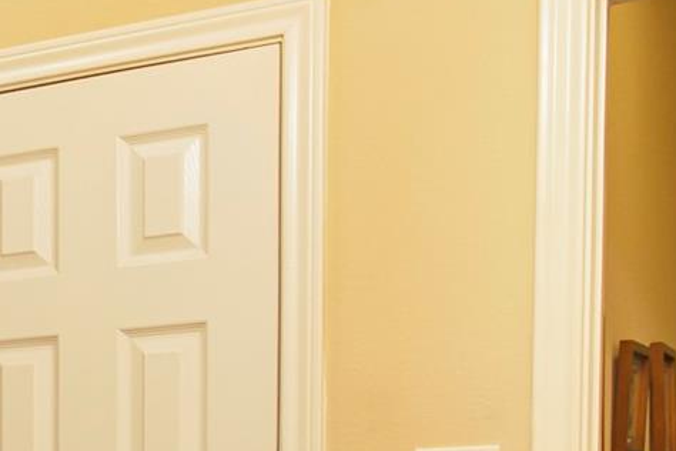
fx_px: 1784
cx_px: -536
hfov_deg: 17.5
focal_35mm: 95
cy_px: 664
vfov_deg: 13.6
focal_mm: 22
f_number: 7.1
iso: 250
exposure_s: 1/25
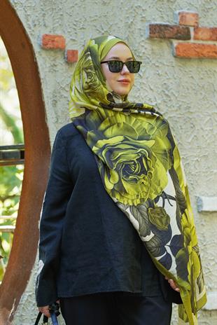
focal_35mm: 123
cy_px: 162
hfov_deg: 11.2
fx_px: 1110
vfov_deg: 16.6
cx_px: 108
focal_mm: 123
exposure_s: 1/125
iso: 640
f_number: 5
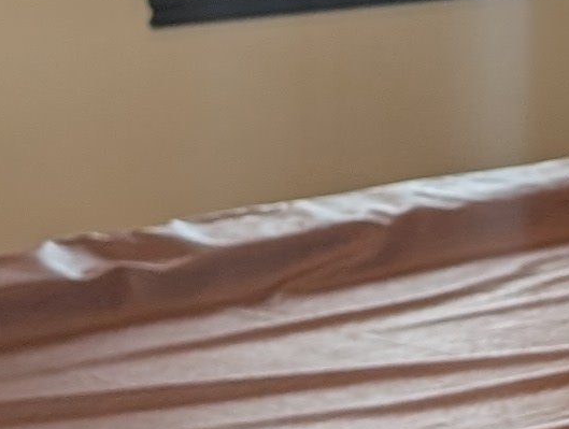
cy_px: 225
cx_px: 762
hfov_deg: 10.4
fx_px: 3047
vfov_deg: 8.1
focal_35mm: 185
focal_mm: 6.9
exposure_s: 1/120
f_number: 1.68
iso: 36
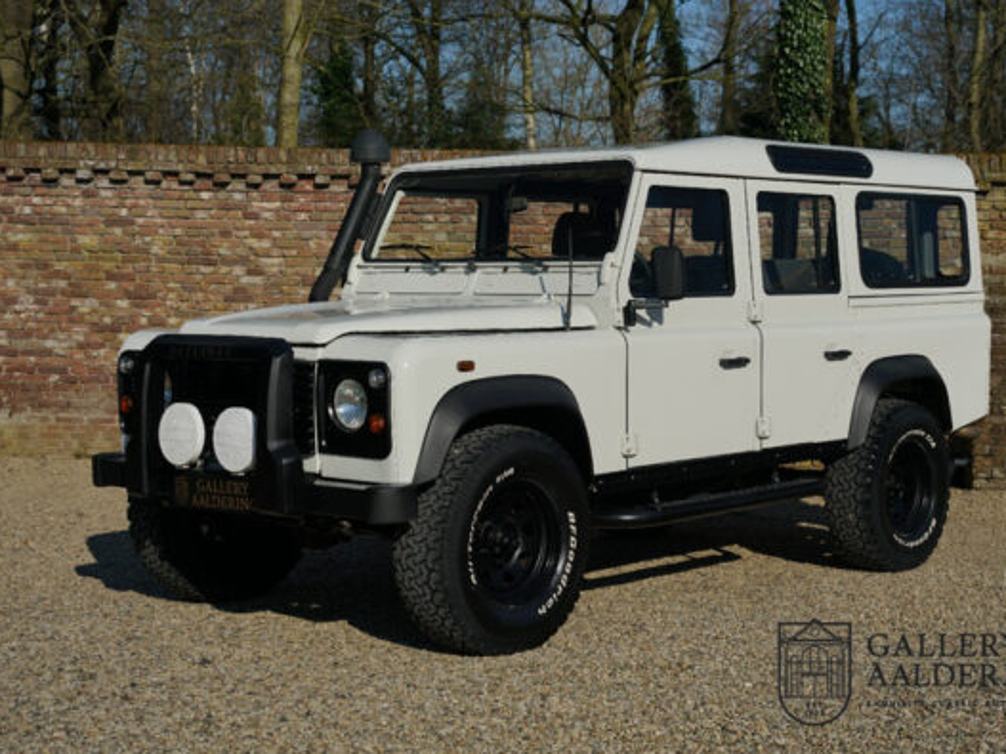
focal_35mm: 59
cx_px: 534
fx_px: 1701
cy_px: 376
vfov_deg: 25.0
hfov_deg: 32.9
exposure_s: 1/640
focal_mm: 53.5
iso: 100
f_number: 6.3
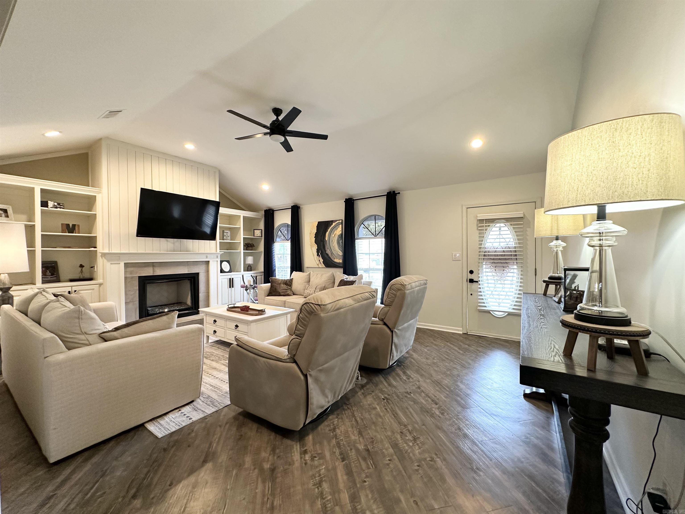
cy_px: 257
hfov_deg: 102.1
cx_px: 342
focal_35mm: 14
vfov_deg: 85.7
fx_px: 277
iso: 250
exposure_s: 1/60
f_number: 2.2
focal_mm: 2.22
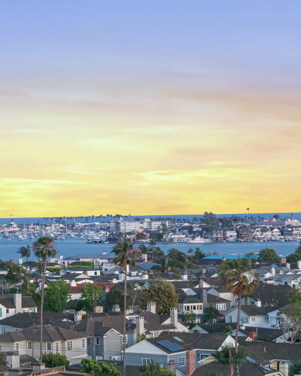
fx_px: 1270
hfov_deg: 12.6
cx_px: -188
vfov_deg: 16.9
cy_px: 203
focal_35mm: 114
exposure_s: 1/2
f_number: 9
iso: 320
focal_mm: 35
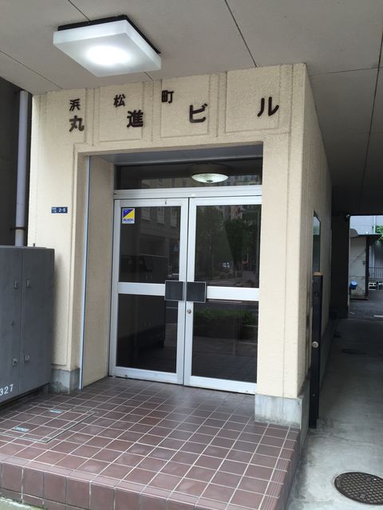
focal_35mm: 29
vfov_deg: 61.7
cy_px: 255
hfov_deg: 48.2
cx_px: 192
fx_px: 428
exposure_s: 1/120
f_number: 2.2
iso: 50
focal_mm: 4.15
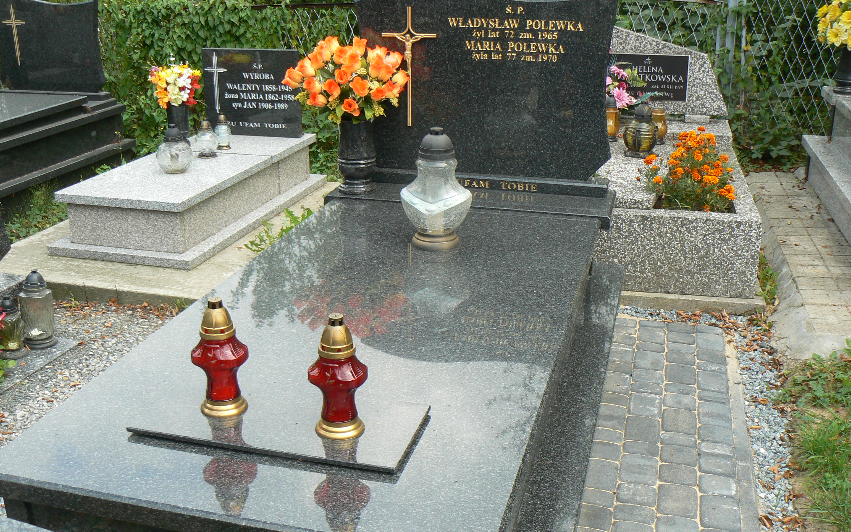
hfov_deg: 50.4
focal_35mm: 39
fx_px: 905
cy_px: 290
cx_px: 434
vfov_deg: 32.7
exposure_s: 1/125
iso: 80
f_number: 5.6
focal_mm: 6
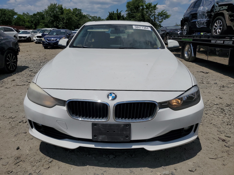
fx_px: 176
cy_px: 88
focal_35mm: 26
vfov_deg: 53.1
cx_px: 117
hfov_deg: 67.3
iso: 50
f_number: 1.5
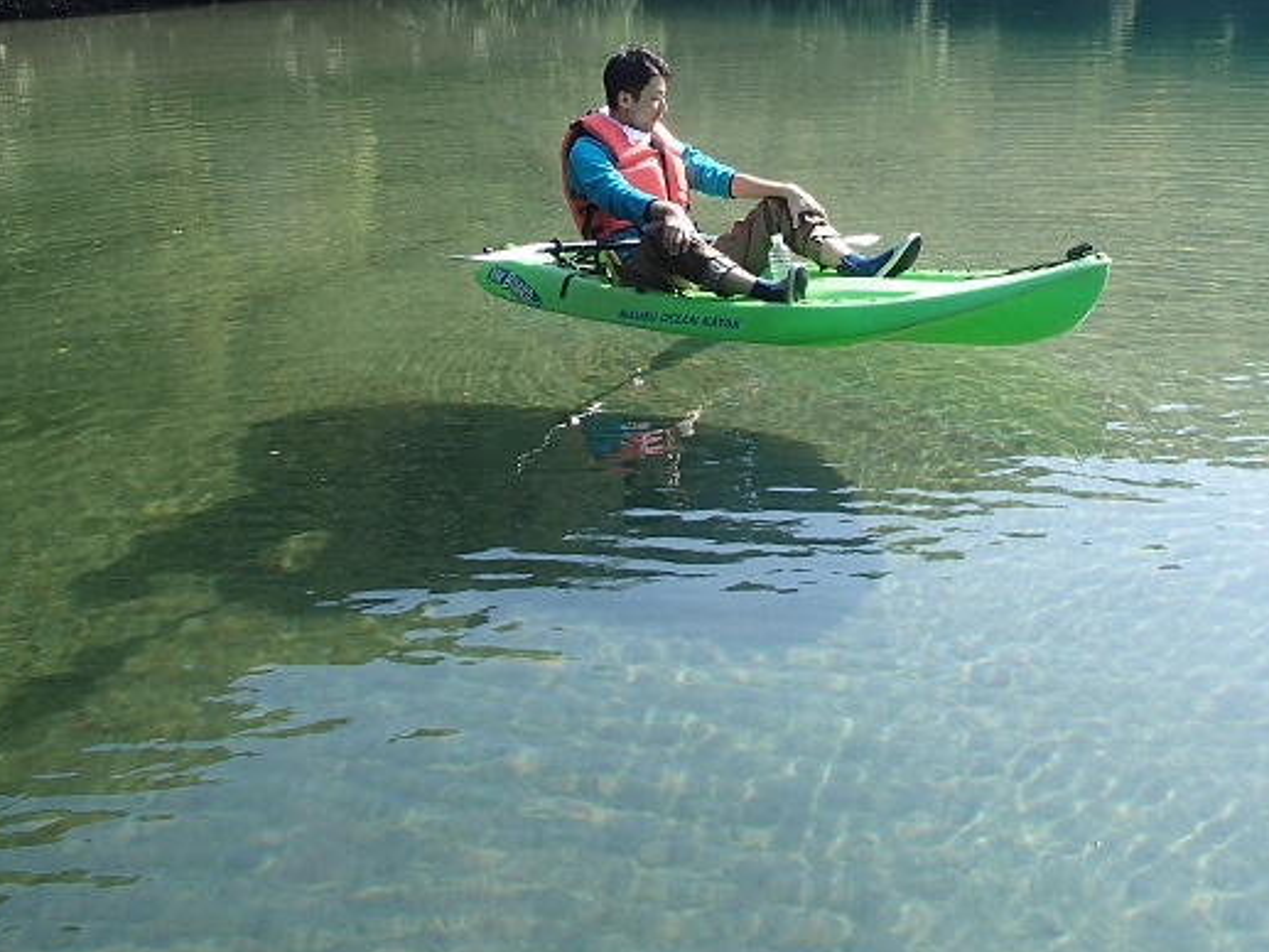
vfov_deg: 33.1
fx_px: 1577
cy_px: 258
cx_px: 673
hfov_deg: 43.8
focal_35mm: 43
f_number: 3.9
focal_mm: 5
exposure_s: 1/320
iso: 100
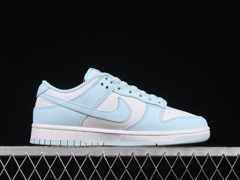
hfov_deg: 23.8
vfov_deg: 18.0
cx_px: 118
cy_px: 90
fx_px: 569
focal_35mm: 82
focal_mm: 50
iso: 160
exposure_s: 1/80
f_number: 8
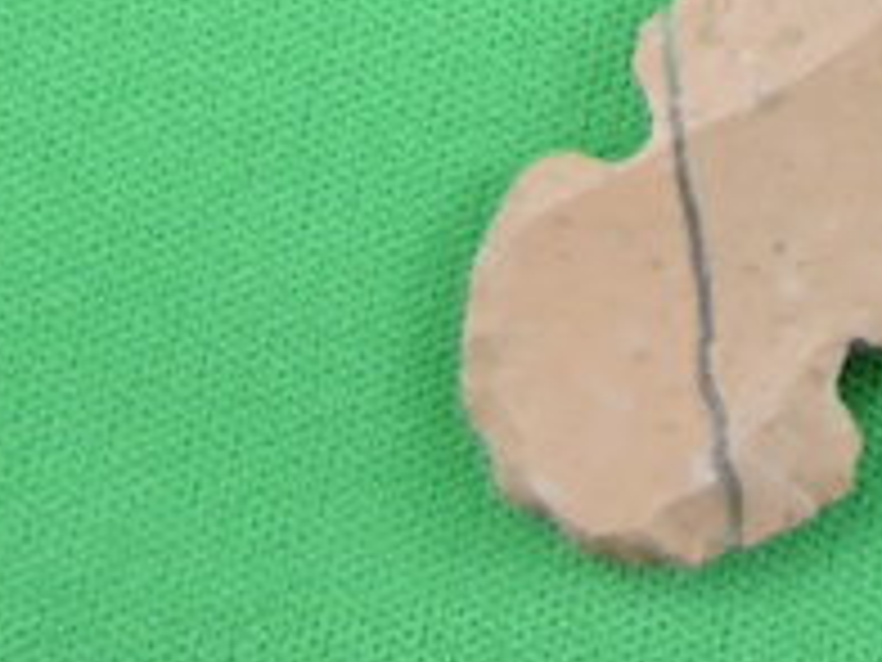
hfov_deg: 14.4
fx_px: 3312
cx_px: 1240
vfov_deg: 10.7
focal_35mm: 130
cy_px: -554
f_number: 3.6
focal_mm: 5.9
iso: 800
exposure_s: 1/100
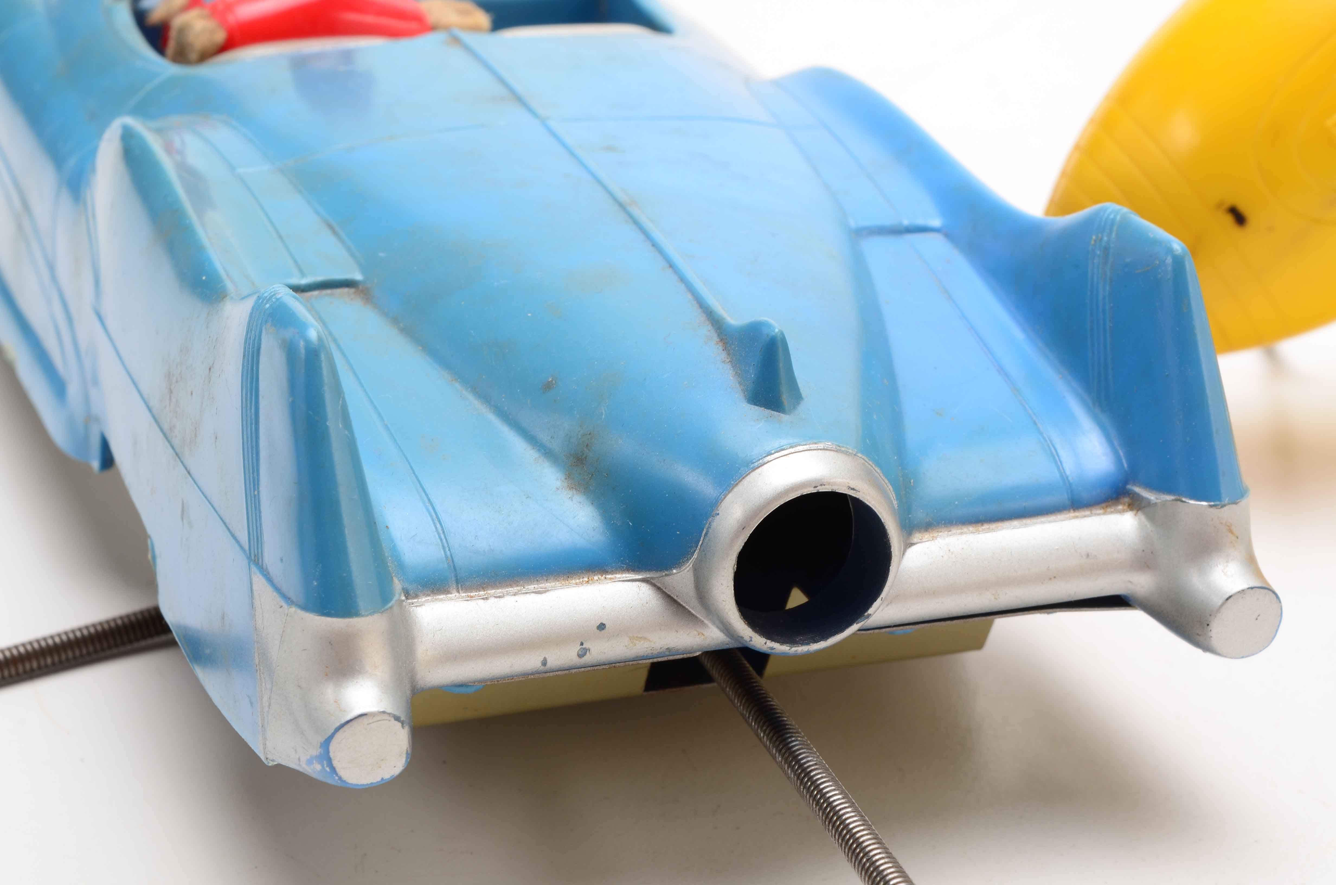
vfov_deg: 16.5
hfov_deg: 24.7
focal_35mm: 82
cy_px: 442
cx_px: 668
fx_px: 3055
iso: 100
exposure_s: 1/160
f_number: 20
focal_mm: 55
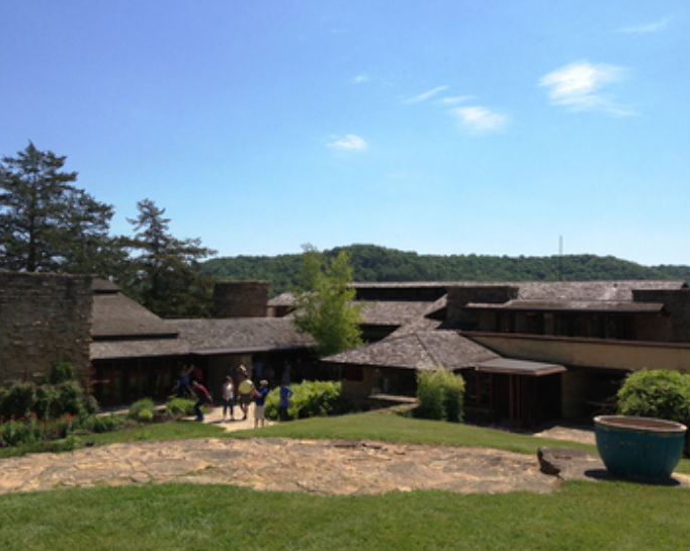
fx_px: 755
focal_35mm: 37
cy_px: 277
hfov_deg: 49.1
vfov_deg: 40.1
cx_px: 364
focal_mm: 4.28
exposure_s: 1/1672
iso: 50
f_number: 2.4
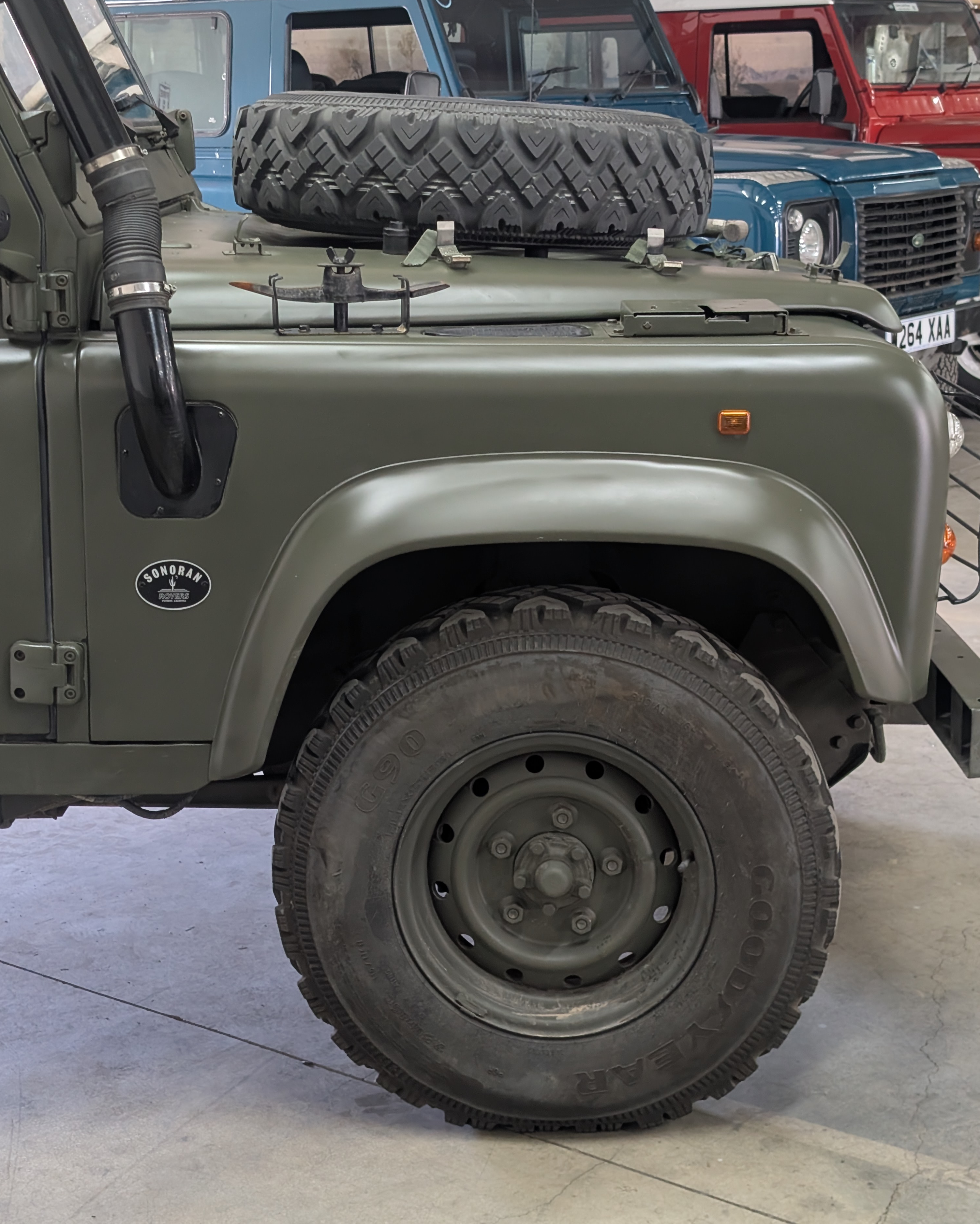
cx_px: 487
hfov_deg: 29.1
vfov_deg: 36.0
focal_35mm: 52
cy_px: 587
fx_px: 1885
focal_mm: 6.9
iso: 169
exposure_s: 1/24
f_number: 1.68
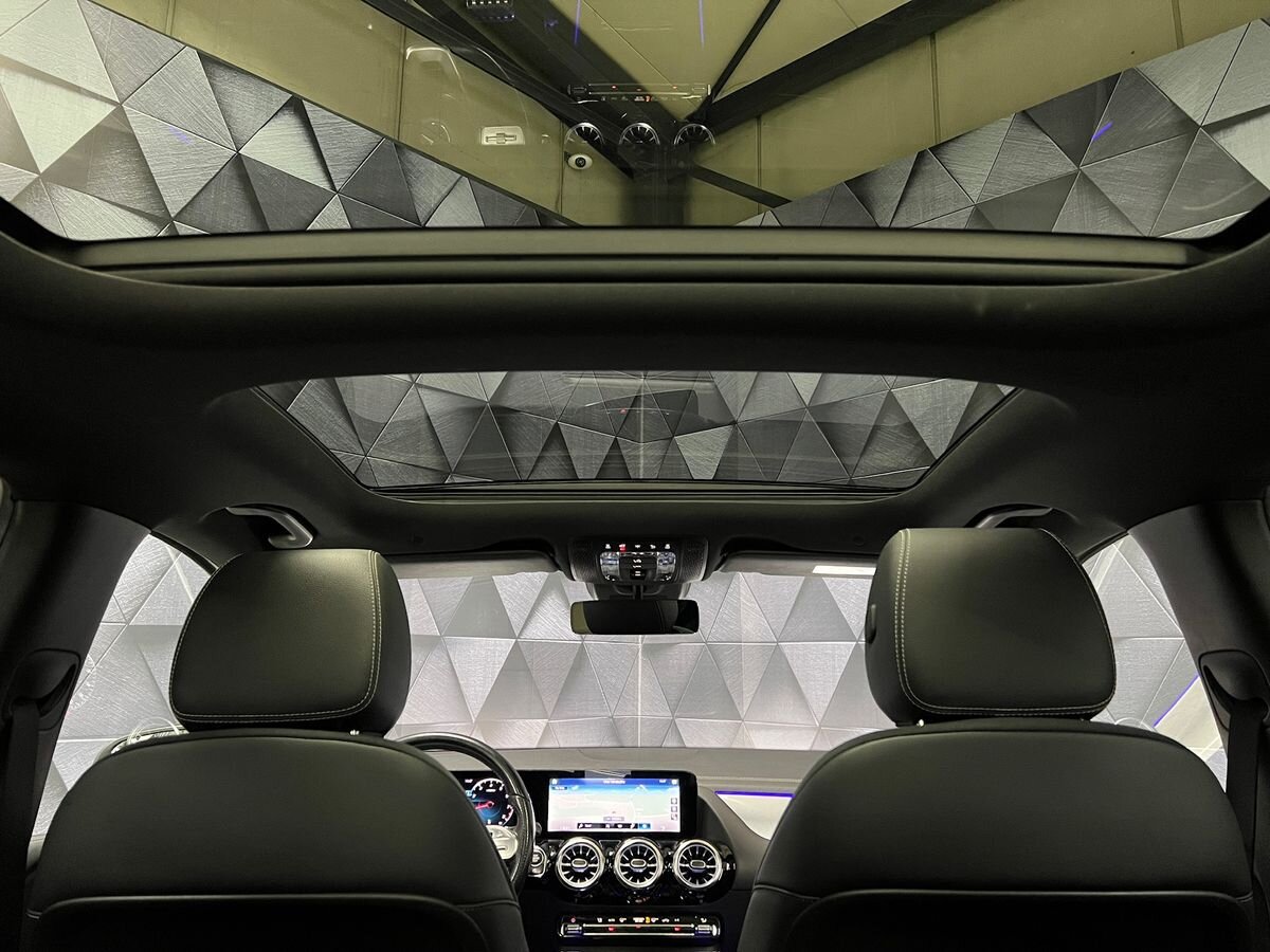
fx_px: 954
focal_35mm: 26
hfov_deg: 67.3
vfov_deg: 53.1
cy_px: 476
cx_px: 635
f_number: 1.5
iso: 800
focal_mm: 5.7
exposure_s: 1/30
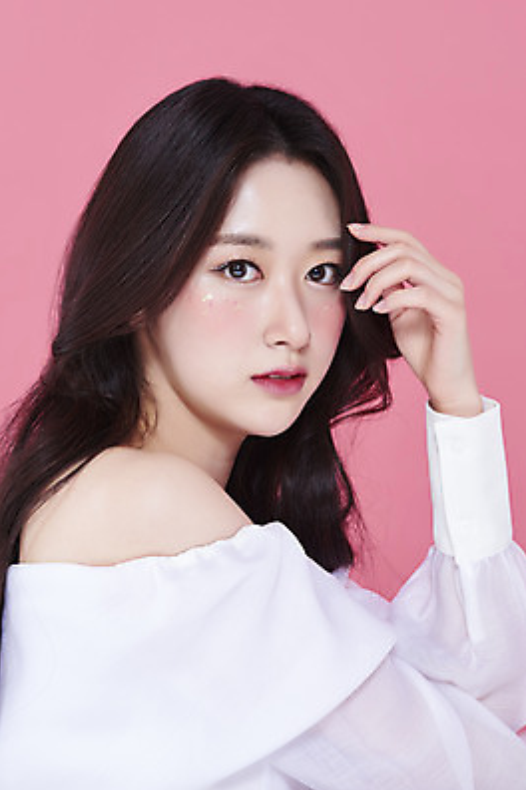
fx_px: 2323
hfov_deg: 12.9
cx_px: 264
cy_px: 397
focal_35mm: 106
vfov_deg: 19.3
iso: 64
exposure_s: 1/125
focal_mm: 105
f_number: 11
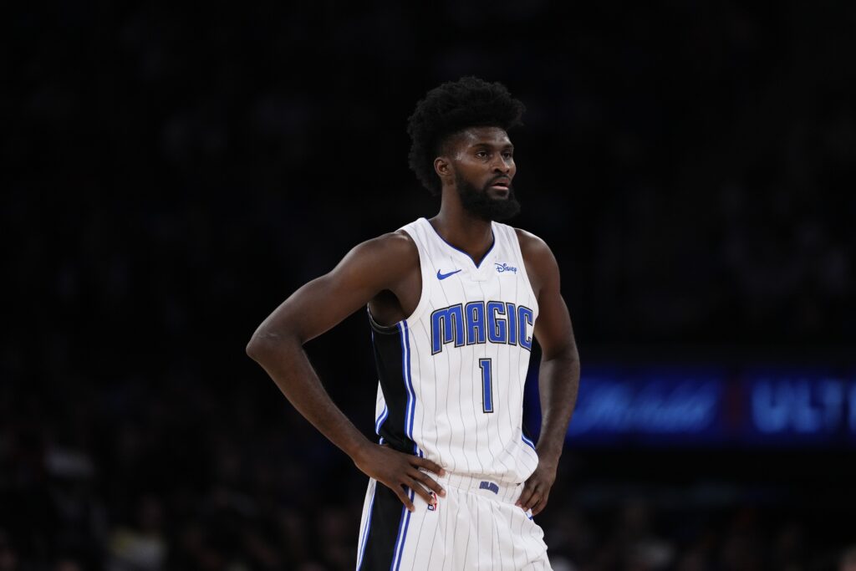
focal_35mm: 300
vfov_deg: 4.6
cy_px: 286
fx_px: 7134
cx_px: 428
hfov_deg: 6.9
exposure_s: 1/1600
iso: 4000
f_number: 2.8
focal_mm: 300
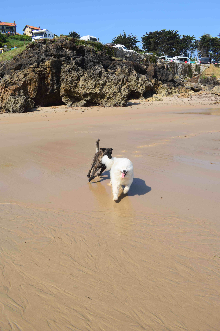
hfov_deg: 47.9
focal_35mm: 27
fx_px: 247
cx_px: 110
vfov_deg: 67.4
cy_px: 166
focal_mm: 18
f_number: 10
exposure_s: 1/400
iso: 200
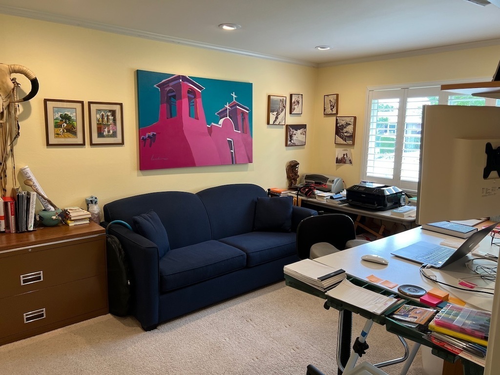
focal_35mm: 26
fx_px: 376
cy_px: 188
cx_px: 250
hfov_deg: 67.3
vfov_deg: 53.1
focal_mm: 5.7
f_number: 1.5
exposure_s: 1/120
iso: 125
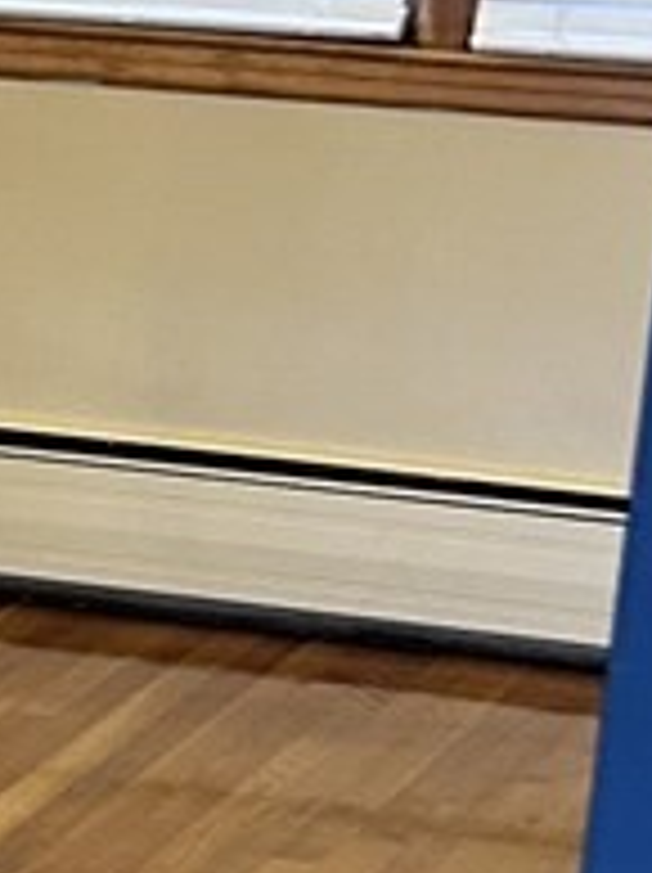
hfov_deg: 6.7
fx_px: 5185
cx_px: -1115
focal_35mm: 206
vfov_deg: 9.5
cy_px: 972
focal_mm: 5.7
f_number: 1.5
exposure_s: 1/60
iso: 125
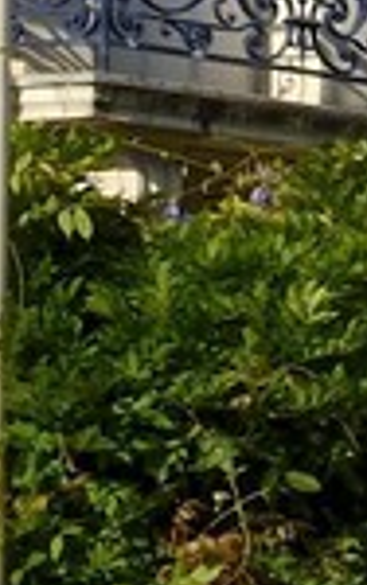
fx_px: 5542
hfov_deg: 3.0
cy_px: 597
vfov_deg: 6.0
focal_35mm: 347
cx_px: 3034
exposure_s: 1/200
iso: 200
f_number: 16
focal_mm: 32
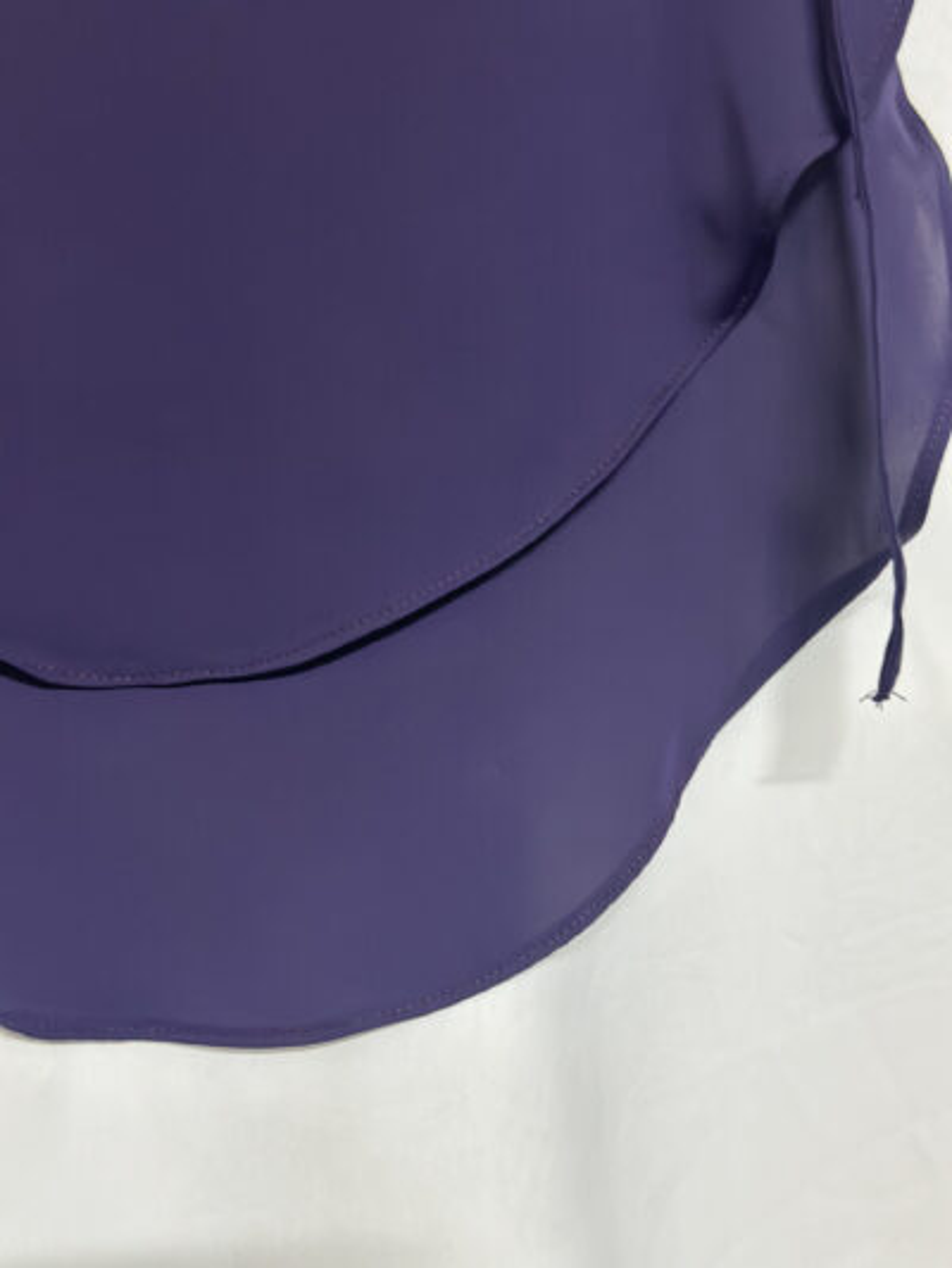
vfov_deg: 39.6
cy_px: 634
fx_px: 1759
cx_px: 476
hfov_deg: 30.3
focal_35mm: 48
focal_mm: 6.86
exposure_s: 1/33
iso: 400
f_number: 1.78
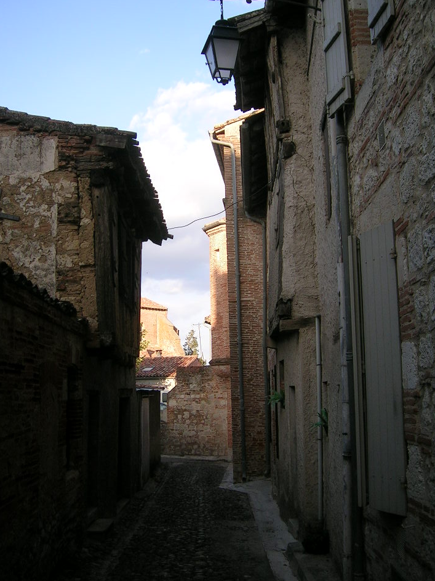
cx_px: 199
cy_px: 294
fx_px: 637
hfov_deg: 37.7
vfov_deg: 49.0
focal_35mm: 38
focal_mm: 5.4
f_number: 2.8
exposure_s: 1/298
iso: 50
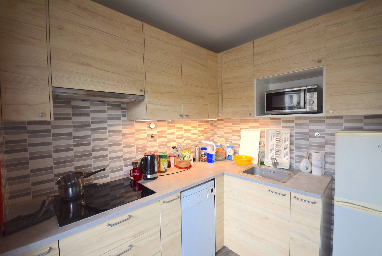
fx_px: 159
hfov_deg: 100.3
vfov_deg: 77.4
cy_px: 128
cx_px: 191
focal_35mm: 15
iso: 400
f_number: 4
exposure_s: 1/60
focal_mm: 10
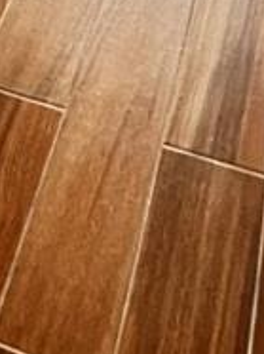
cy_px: -605
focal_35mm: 84
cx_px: 30
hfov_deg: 17.3
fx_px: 856
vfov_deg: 13.0
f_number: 1.8
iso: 800
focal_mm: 1.57
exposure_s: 1/60
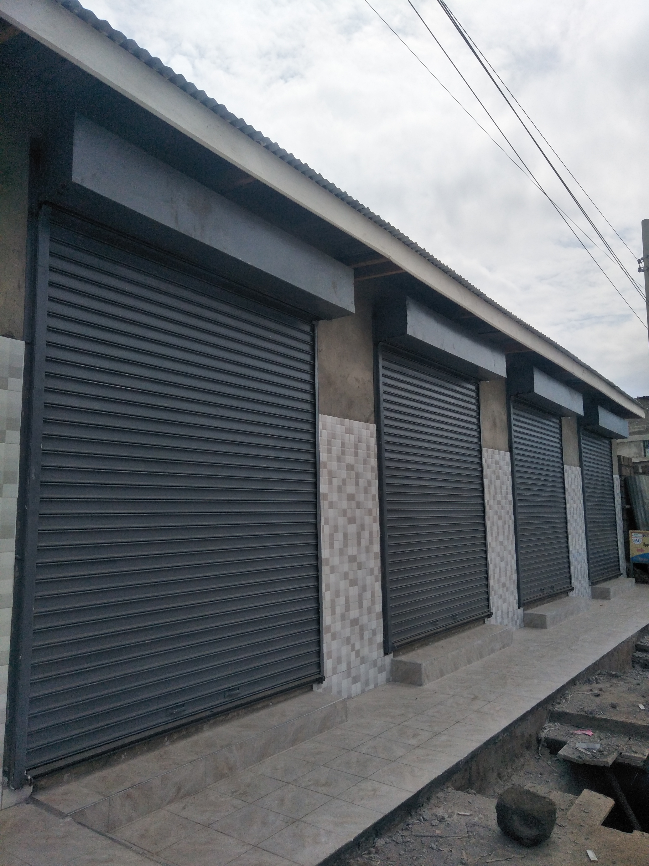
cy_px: 433
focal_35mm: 20
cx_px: 324
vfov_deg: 81.7
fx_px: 500
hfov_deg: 66.0
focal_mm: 3.46
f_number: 2.2
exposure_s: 1/3463
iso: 89
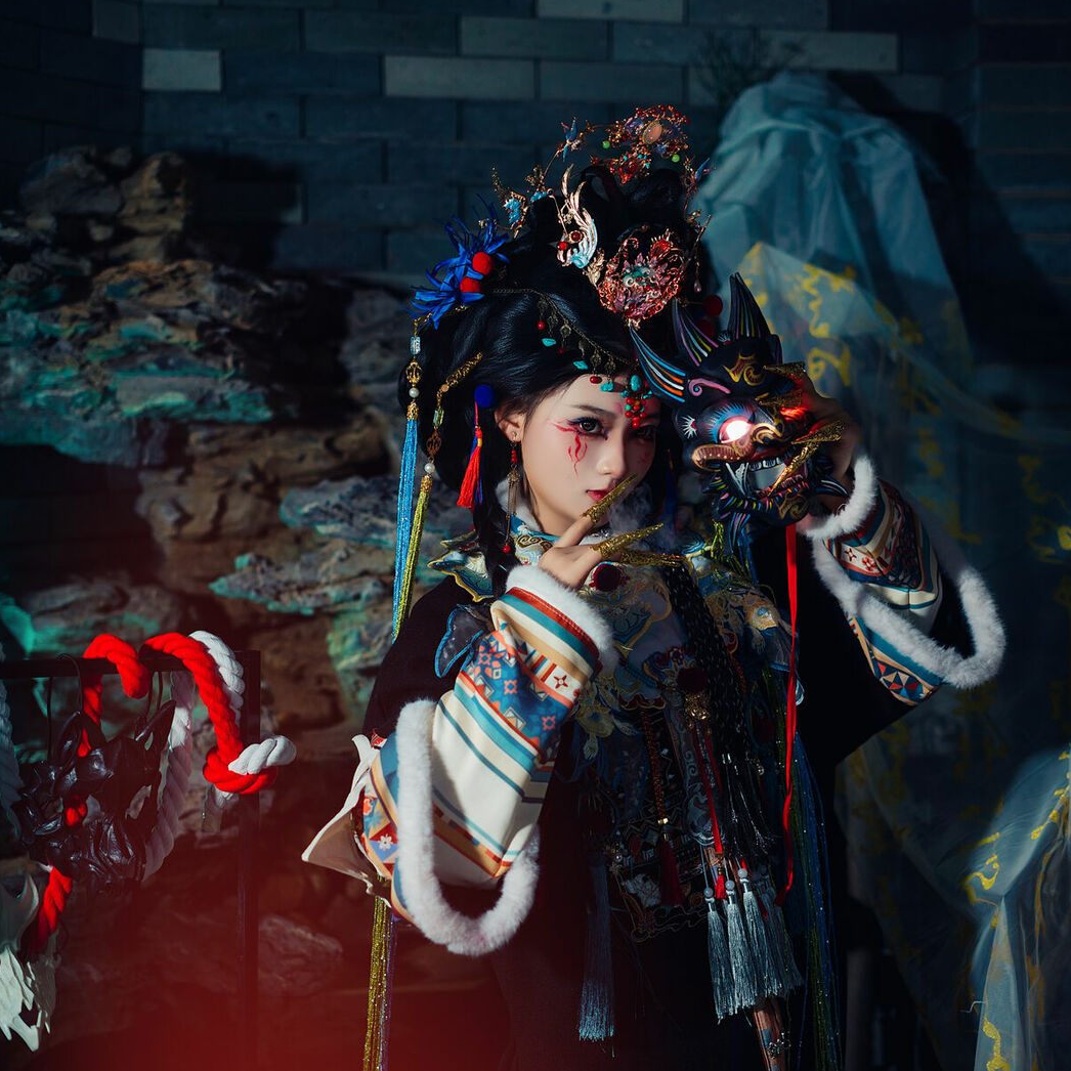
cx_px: 536
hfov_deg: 26.9
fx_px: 2240
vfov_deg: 26.9
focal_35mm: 64
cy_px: 598
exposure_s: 1/160
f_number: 2
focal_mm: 50
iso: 250
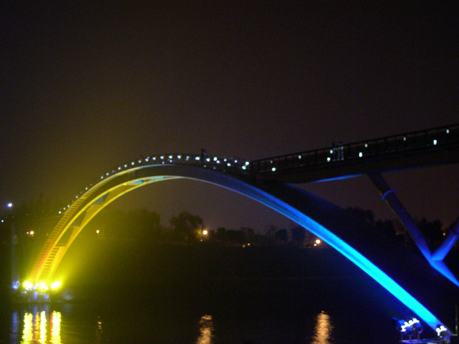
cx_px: 253
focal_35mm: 62
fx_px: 822
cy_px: 197
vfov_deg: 23.6
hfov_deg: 31.2
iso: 400
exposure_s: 1/6.3
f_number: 3.2
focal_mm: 11.1
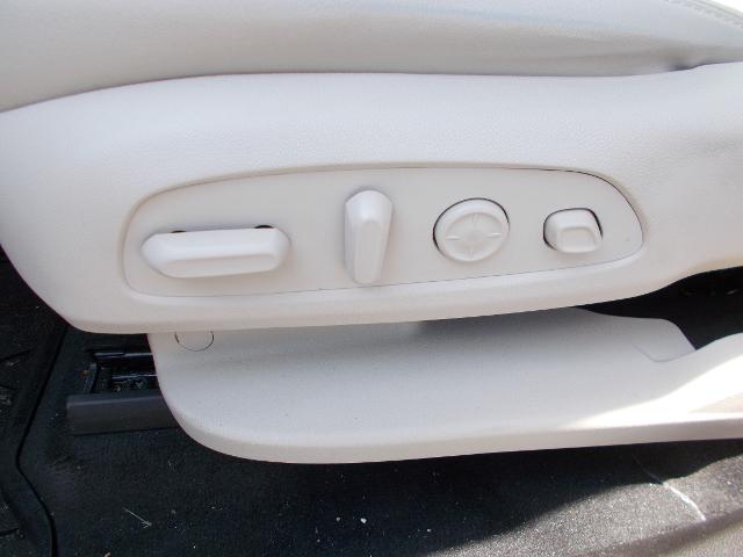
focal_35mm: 26
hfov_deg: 67.3
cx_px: 372
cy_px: 278
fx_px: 558
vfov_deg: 53.1
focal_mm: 4.6
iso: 80
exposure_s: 1/160
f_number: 3.2
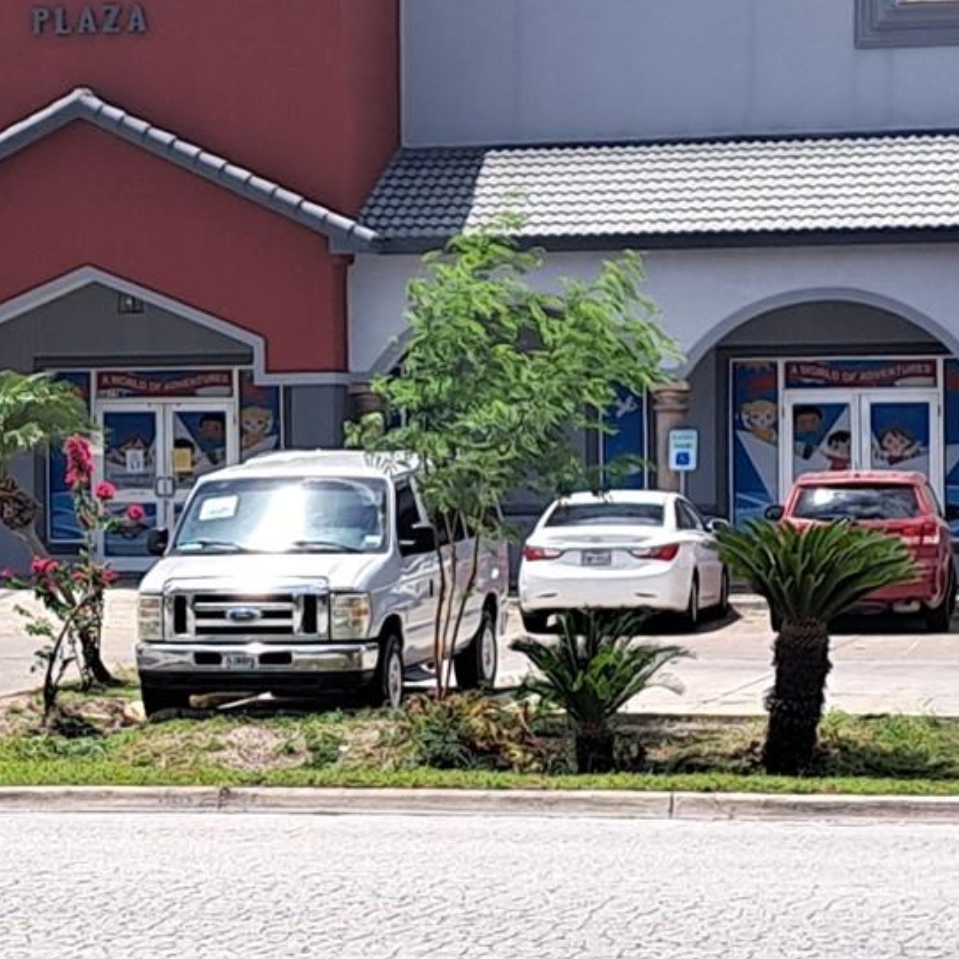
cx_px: 117
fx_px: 1254
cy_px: 403
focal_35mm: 40
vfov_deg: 41.7
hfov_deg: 39.2
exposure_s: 1/1464
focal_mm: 5.23
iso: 50
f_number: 1.8
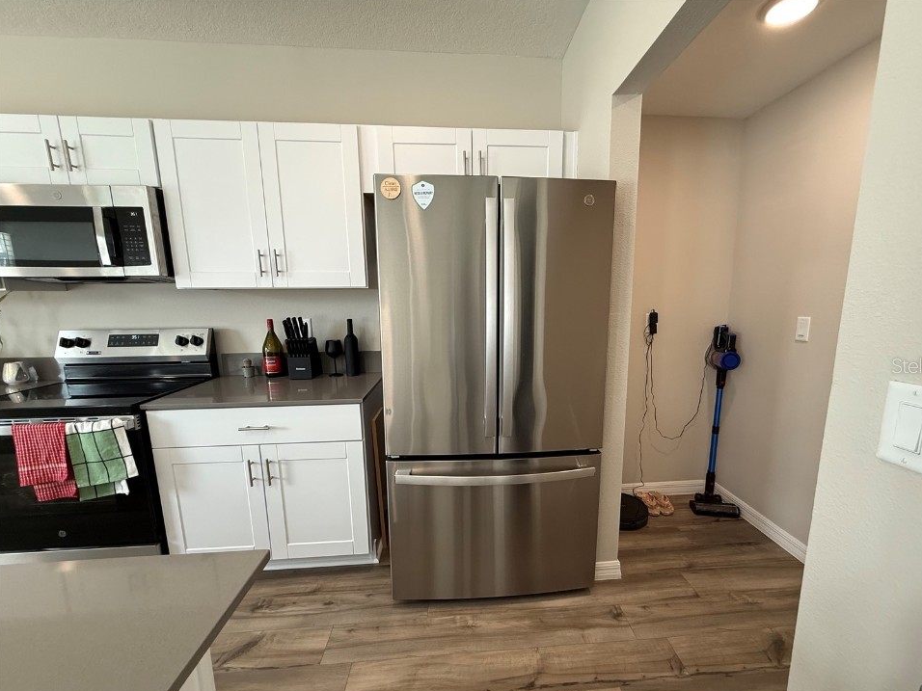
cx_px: 489
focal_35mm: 15
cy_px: 365
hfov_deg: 98.1
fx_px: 400
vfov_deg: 81.7
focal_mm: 2.22
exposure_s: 1/120
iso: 200
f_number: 2.2
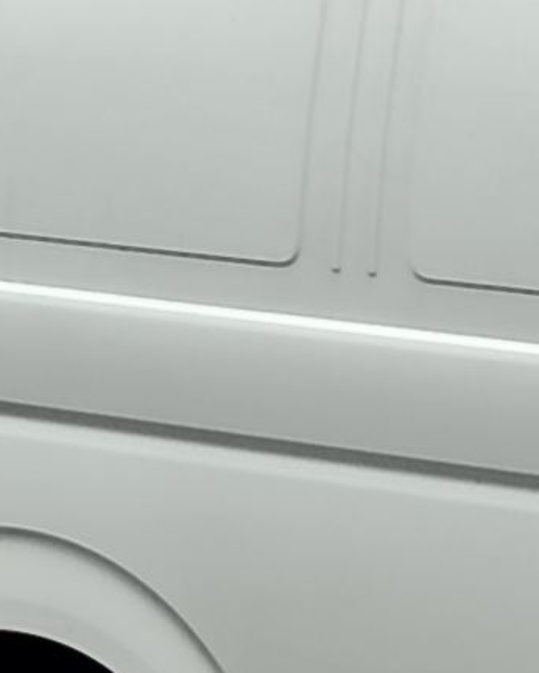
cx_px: -1829
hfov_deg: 4.5
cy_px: -957
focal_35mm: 307
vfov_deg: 6.0
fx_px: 6117
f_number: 1.75
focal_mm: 5.25
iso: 182
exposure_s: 1/900
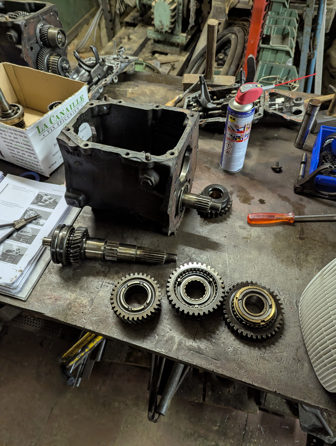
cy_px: 223
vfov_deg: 71.5
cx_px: 168
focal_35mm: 24
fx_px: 310
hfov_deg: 56.9
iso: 397
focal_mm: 6.81
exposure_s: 1/50
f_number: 1.85
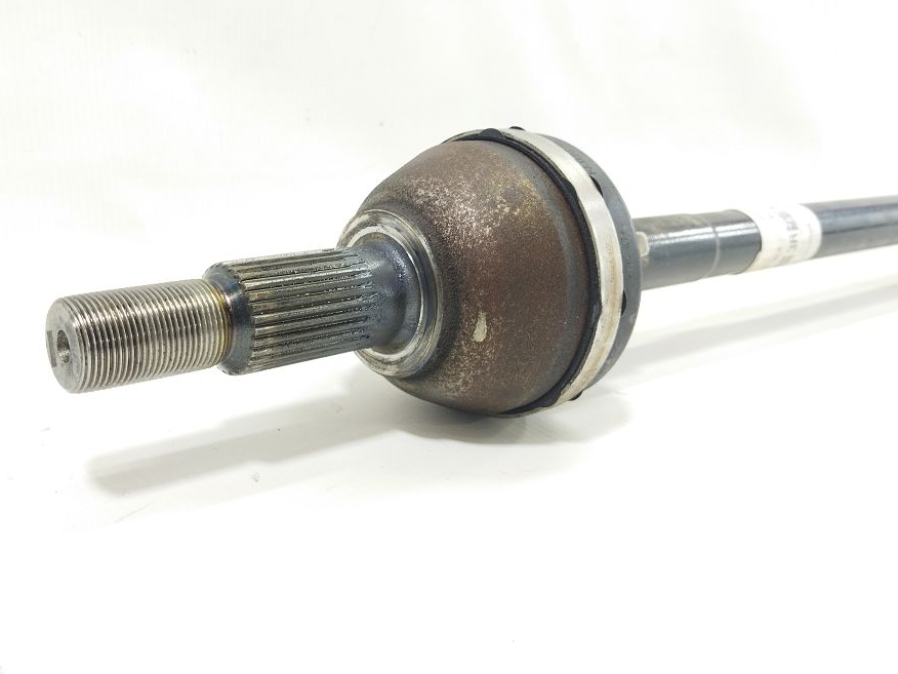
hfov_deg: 49.8
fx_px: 960
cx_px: 359
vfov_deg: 38.6
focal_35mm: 37
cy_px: 303
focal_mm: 4.71
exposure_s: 1/50
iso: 116
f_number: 1.79
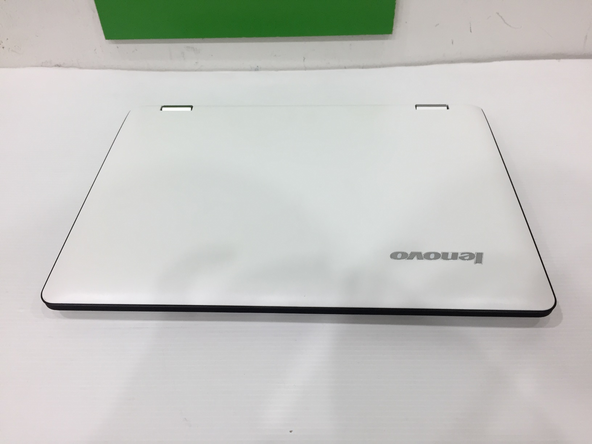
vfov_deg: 48.2
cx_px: 296
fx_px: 496
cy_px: 222
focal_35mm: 29
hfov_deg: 61.7
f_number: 2.2
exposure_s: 1/33
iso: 40
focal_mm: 4.15
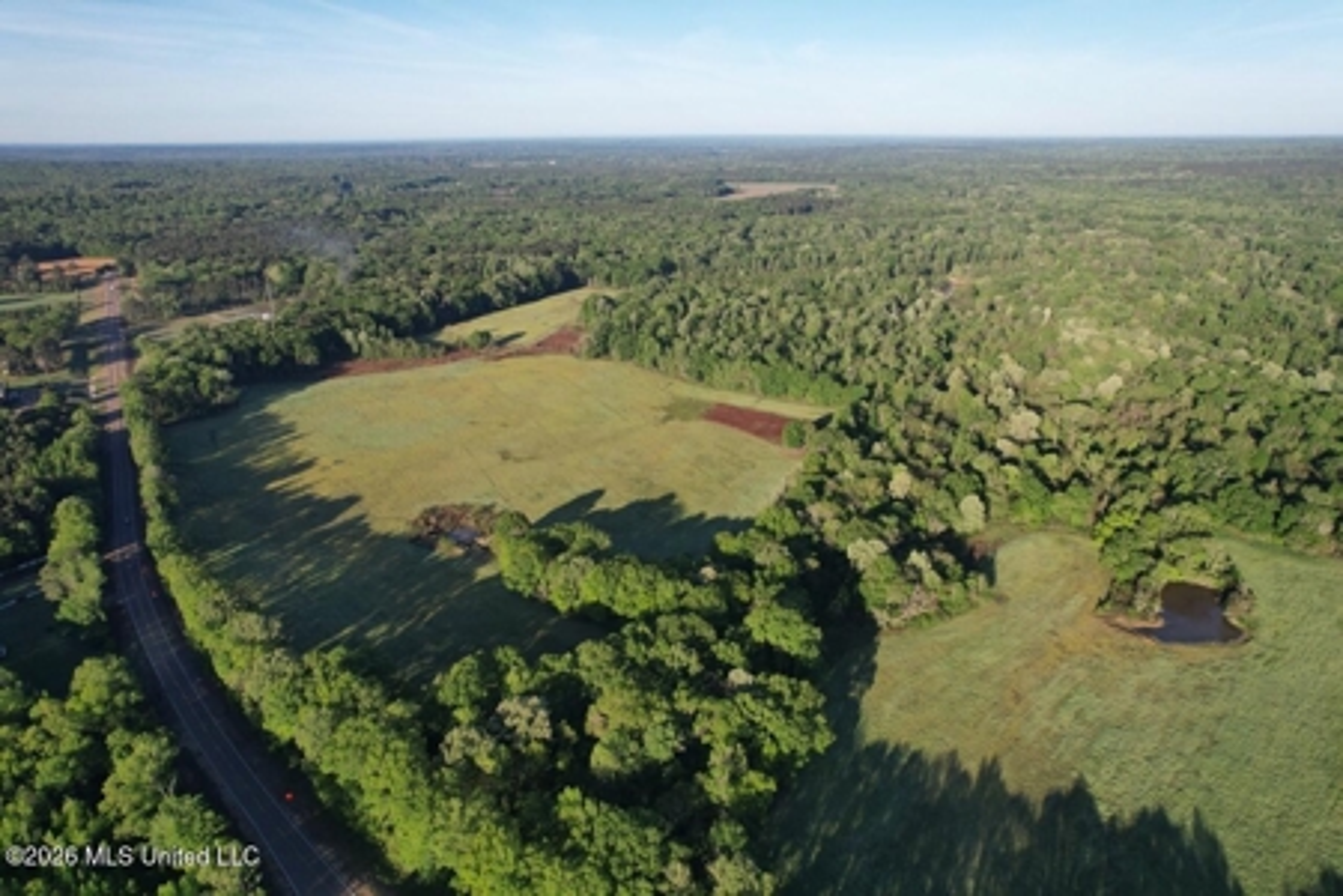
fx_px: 821
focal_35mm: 22
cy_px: 448
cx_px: 672
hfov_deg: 78.6
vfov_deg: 57.2
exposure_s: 1/1250
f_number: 2.8
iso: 100
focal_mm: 8.38
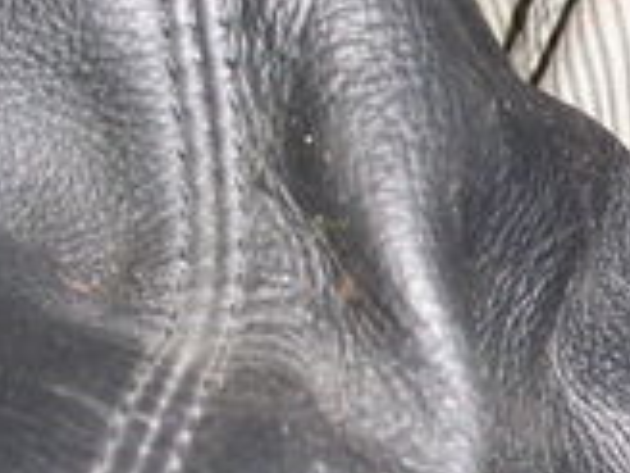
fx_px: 2694
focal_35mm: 148
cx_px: 718
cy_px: 242
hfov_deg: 13.1
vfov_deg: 10.0
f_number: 2.8
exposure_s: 1/45
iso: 200
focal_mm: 7.8
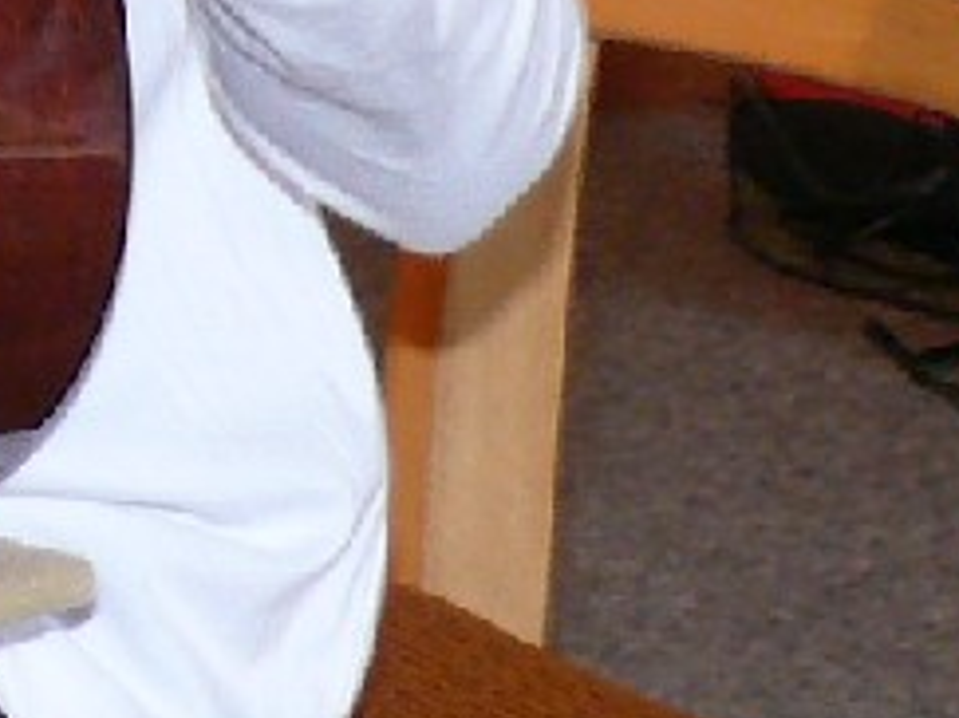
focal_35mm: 356
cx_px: -217
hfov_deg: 5.5
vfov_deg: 4.1
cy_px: -635
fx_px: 9858
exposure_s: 1/30
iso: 200
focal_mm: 11.1
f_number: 3.2
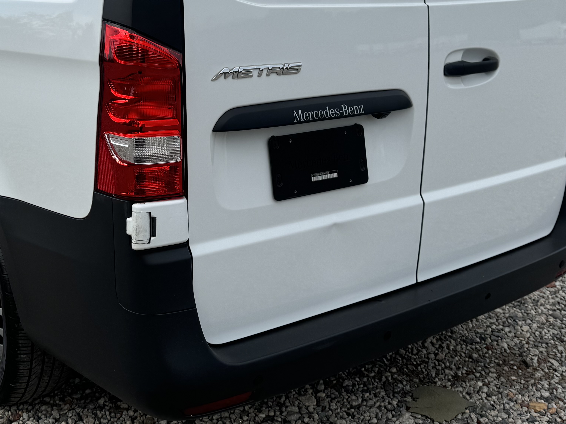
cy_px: 94
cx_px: 191
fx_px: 736
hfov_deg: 41.6
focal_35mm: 45
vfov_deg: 31.5
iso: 80
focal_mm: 6.76
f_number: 1.78
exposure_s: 1/4950
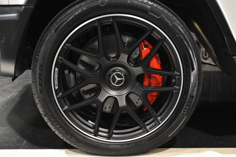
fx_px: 341
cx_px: 119
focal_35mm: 52
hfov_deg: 38.2
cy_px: 78
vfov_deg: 26.0
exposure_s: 1/50
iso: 2800
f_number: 5
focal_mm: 34
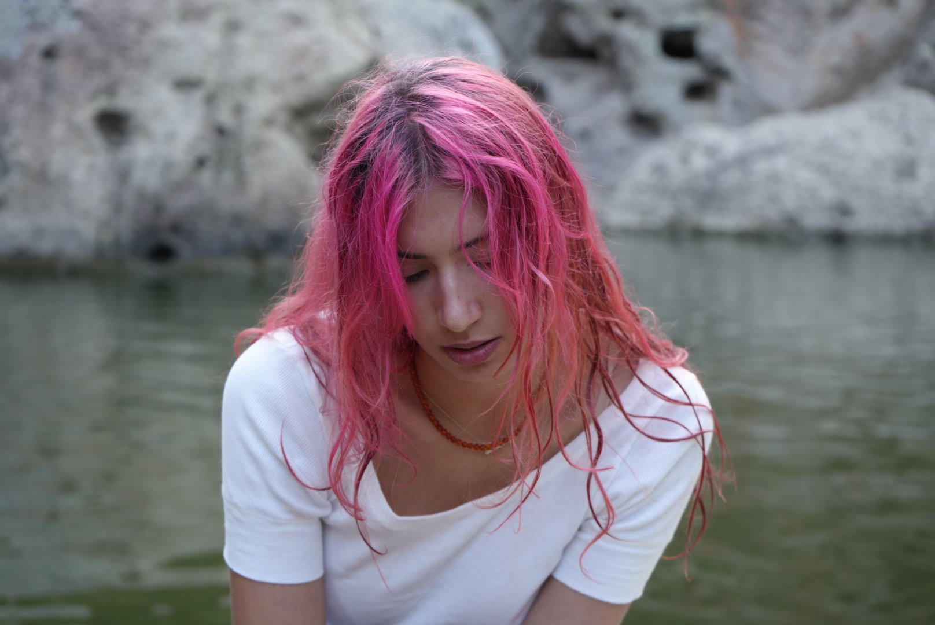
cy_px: 312
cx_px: 468
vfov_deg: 19.5
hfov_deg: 28.8
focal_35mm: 70
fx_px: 1819
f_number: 5.6
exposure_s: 1/160
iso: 800
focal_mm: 70
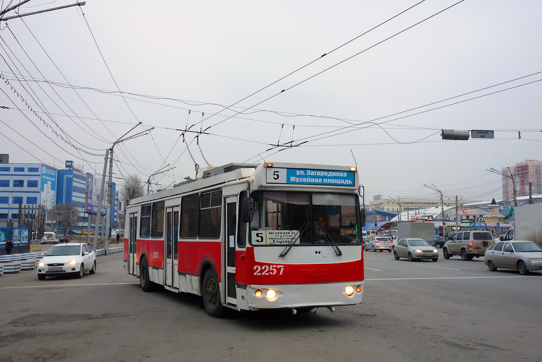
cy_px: 181
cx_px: 271
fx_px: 497
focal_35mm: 33
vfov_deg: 40.0
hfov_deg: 57.2
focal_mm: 12.32
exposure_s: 1/500
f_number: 2.5
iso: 640
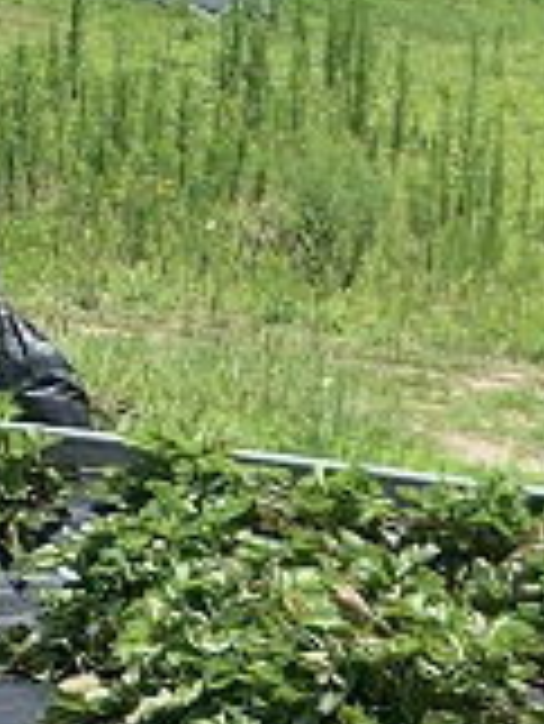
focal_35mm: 129
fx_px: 2699
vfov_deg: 14.6
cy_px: 940
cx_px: 1003
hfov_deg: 10.7
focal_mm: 4.25
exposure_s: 1/1748
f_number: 1.8
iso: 25
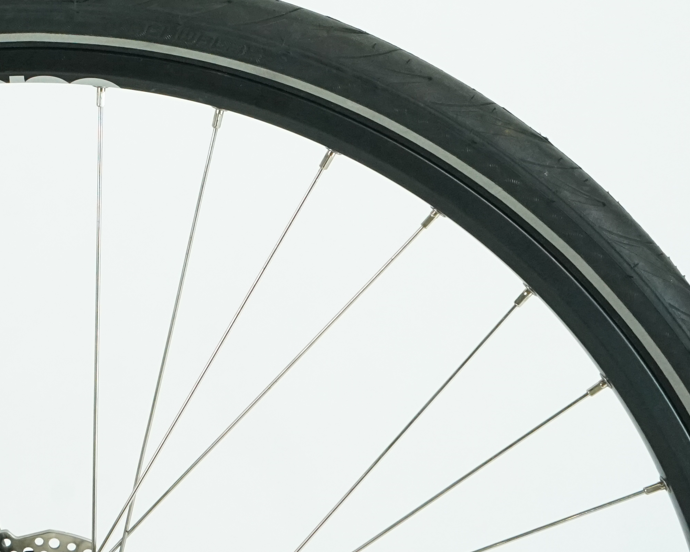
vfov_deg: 16.9
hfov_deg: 20.2
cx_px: -201
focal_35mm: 87
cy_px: -96
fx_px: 1777
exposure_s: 1/200
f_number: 7.1
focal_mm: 31
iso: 3200
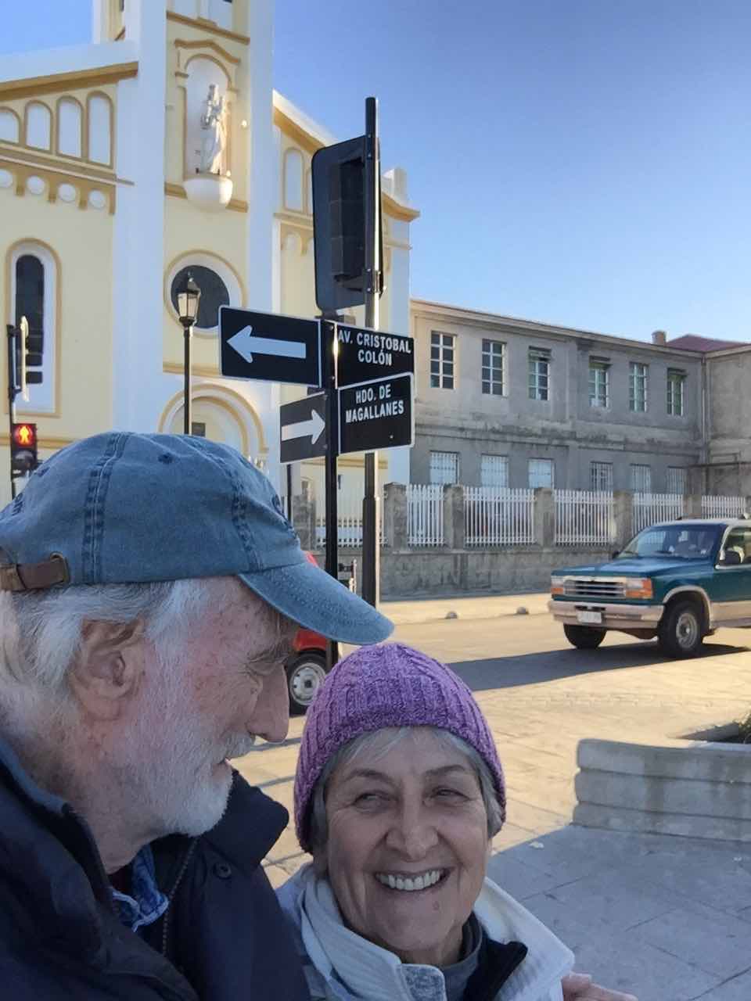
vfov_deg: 58.4
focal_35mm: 31
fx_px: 897
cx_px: 376
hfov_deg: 45.4
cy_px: 500
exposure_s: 1/179
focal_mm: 2.65
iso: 32
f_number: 2.2
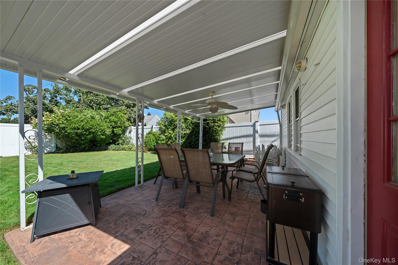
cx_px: 199
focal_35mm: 12
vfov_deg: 90.0
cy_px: 132
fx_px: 133
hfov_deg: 112.6
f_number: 8
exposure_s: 1/250
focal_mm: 12
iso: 250
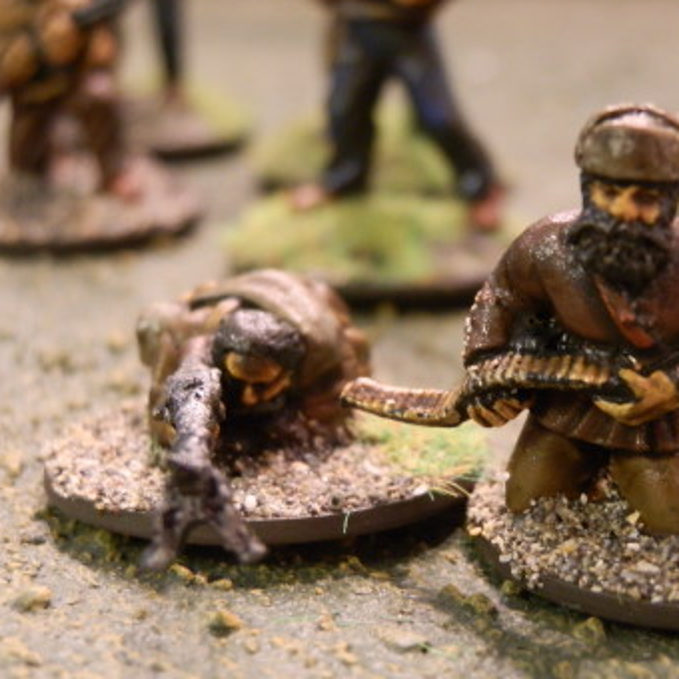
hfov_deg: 20.3
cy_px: 345
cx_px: 467
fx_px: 1886
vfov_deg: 20.4
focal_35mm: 85
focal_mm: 10.99
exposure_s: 1/8
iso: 320
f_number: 3.7
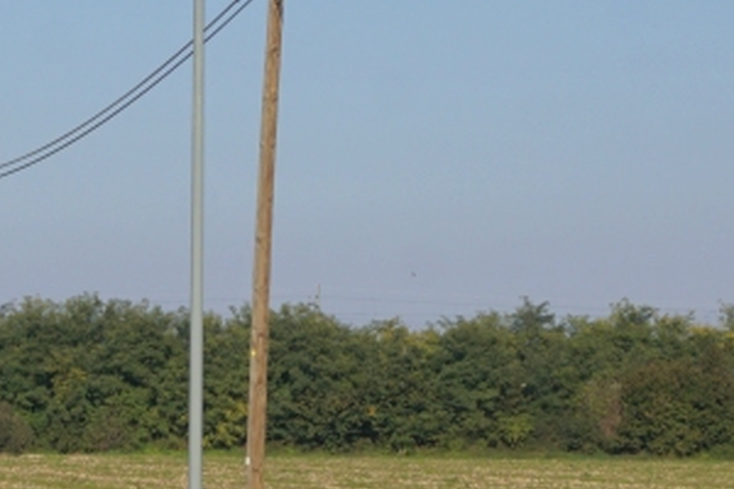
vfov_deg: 6.1
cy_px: 700
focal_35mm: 224
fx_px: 4569
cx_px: -321
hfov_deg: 9.0
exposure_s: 1/250
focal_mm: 35
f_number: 11
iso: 100
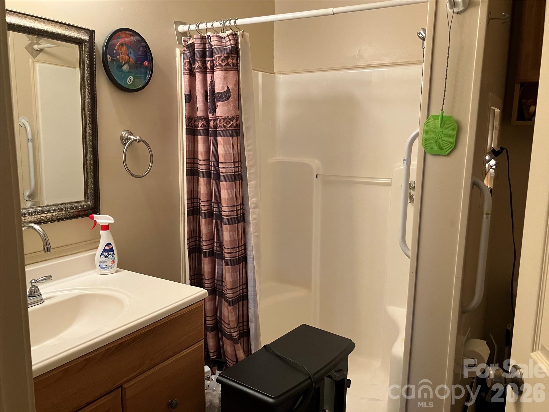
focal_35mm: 28
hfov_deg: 63.4
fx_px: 444
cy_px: 206
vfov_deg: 49.7
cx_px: 274
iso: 125
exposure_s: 1/60
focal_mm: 3.99
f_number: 1.8
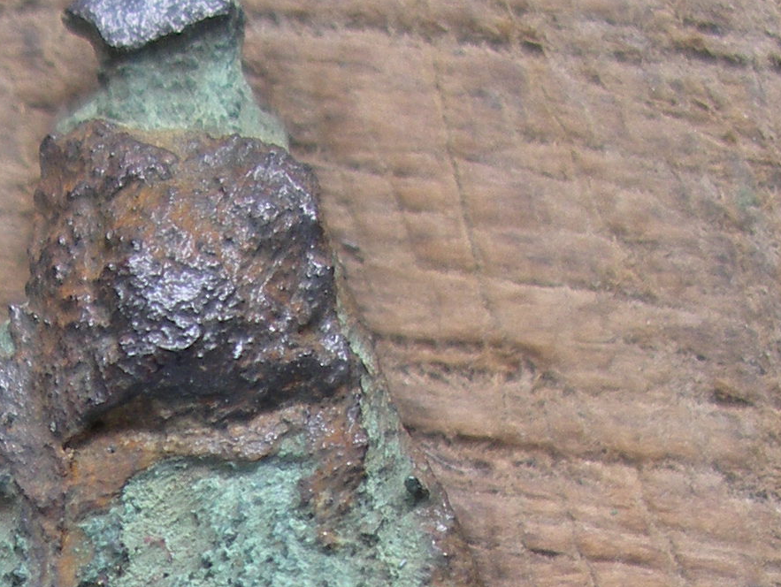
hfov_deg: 15.2
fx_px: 2891
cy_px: 941
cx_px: 56
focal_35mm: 128
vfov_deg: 11.1
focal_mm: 7.8
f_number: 2.8
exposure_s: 1/50
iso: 80
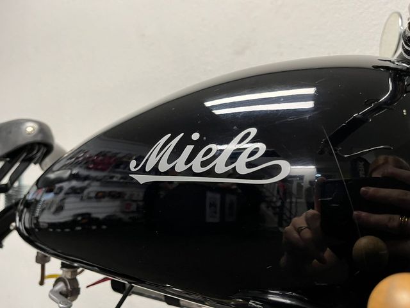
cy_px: 154
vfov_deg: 53.1
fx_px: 308
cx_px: 205
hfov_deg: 67.3
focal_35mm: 26
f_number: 1.6
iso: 100
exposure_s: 1/50
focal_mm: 5.1
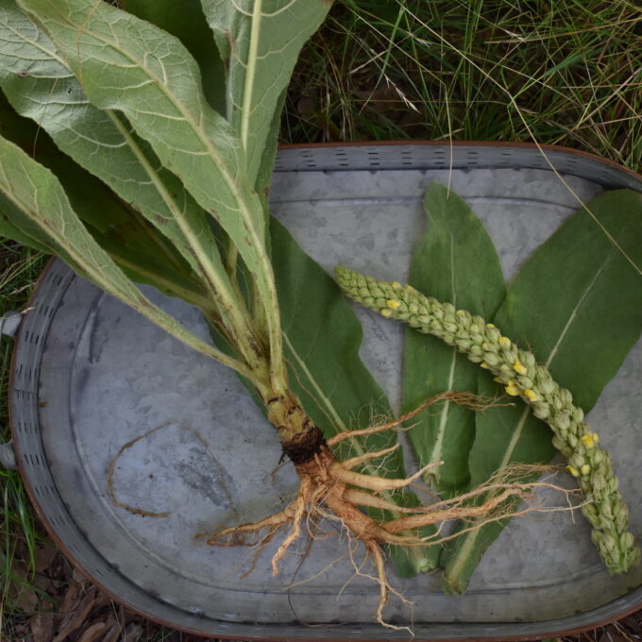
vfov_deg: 23.7
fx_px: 1532
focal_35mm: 73
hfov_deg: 23.6
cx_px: 370
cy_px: 321
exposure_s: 1/100
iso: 640
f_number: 4.8
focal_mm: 38
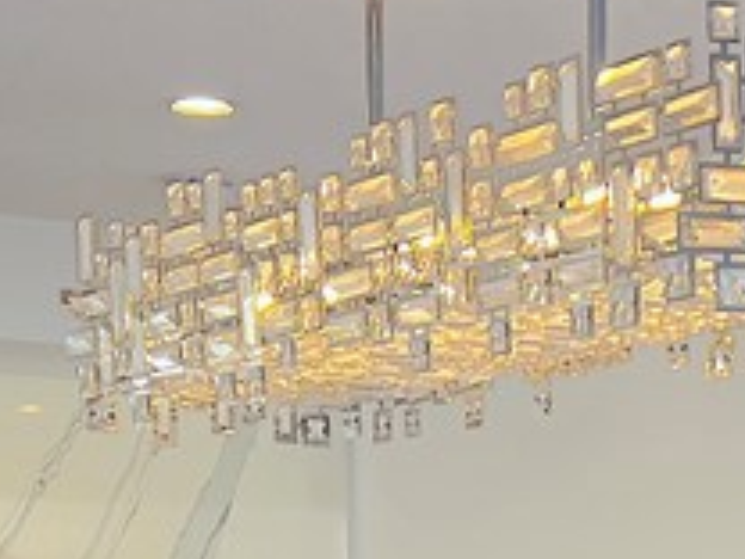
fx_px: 2755
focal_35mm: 128
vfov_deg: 10.5
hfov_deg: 15.3
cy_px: 1150
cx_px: 559
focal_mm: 5.7
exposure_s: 1/194
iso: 40
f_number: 1.5
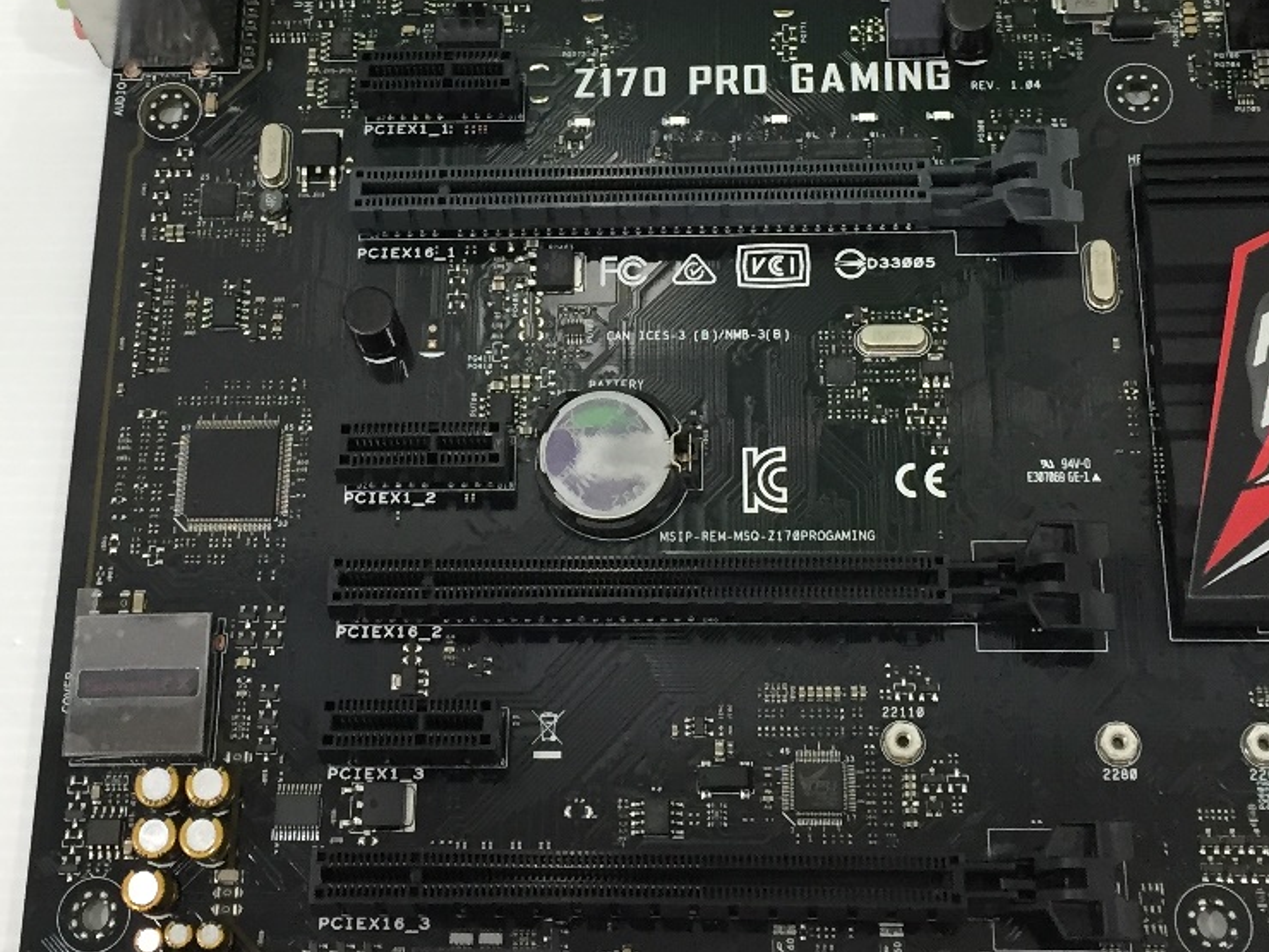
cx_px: 576
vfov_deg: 22.5
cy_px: 139
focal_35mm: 64
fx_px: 2346
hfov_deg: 30.2
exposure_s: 1/33
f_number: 2.2
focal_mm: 4.15
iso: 125
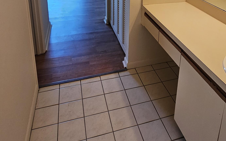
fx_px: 185
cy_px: -4
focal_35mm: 30
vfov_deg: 37.0
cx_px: 141
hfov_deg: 62.1
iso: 125
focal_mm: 2.2
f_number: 2.2
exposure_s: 1/60
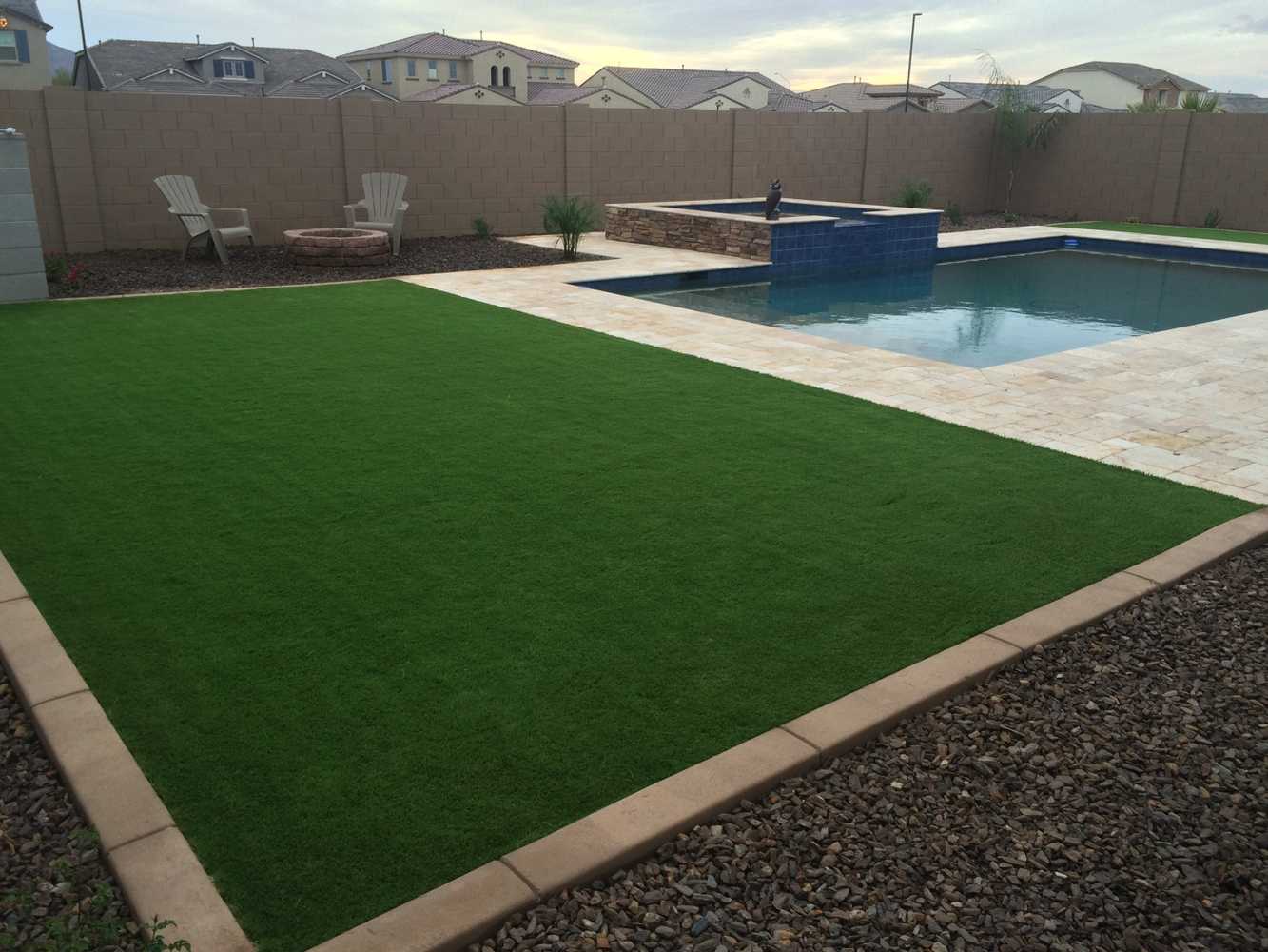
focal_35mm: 29
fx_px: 1062
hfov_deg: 61.7
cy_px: 476
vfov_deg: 48.2
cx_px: 634
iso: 32
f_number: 2.2
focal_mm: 4.15
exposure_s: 1/60
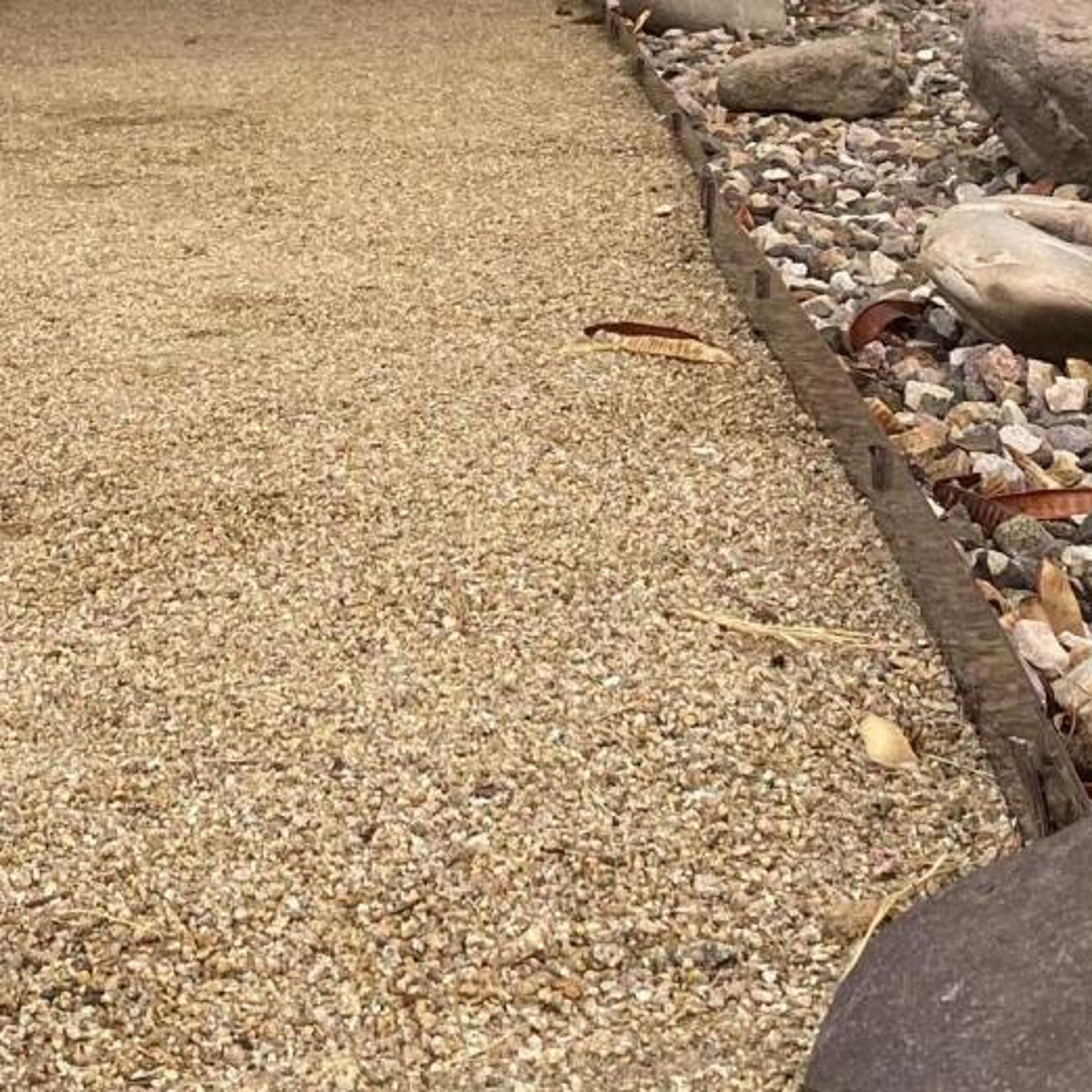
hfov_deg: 19.7
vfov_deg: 19.1
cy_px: -17
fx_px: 3141
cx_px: 381
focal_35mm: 88
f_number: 1.8
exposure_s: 1/122
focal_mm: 4.25
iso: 40
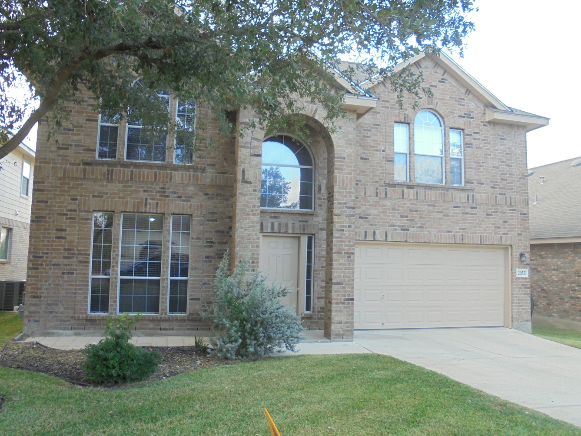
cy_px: 216
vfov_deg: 49.8
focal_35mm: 28
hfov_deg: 63.4
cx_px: 286
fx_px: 470
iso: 100
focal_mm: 4.6
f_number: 3.5
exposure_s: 1/80
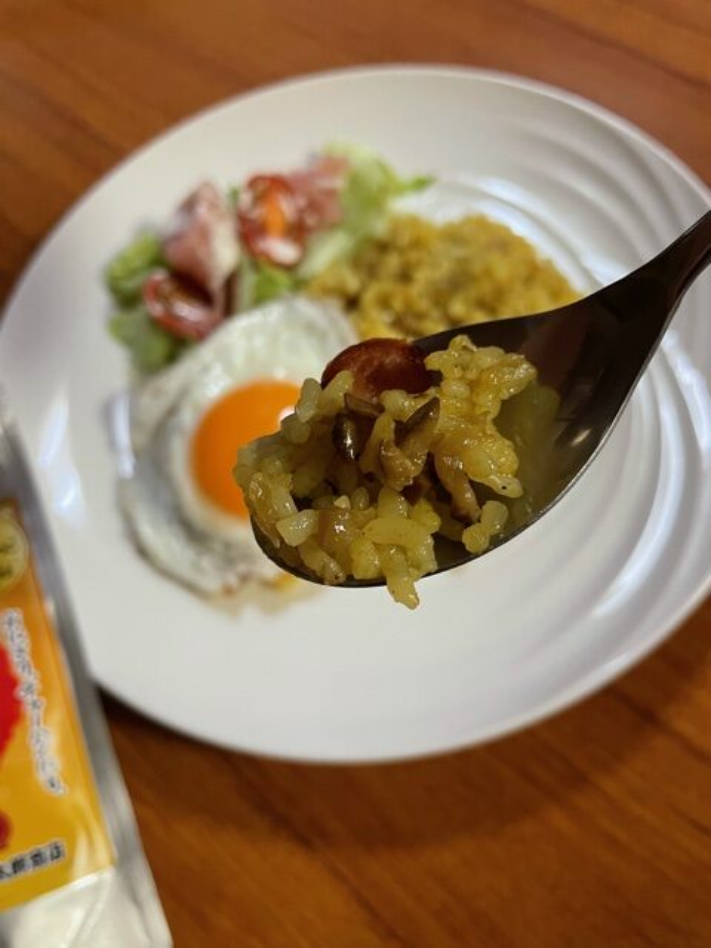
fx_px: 712
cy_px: 474
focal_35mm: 26
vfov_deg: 67.3
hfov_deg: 53.1
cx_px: 356
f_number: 1.6
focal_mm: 4.2
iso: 200
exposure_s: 1/50
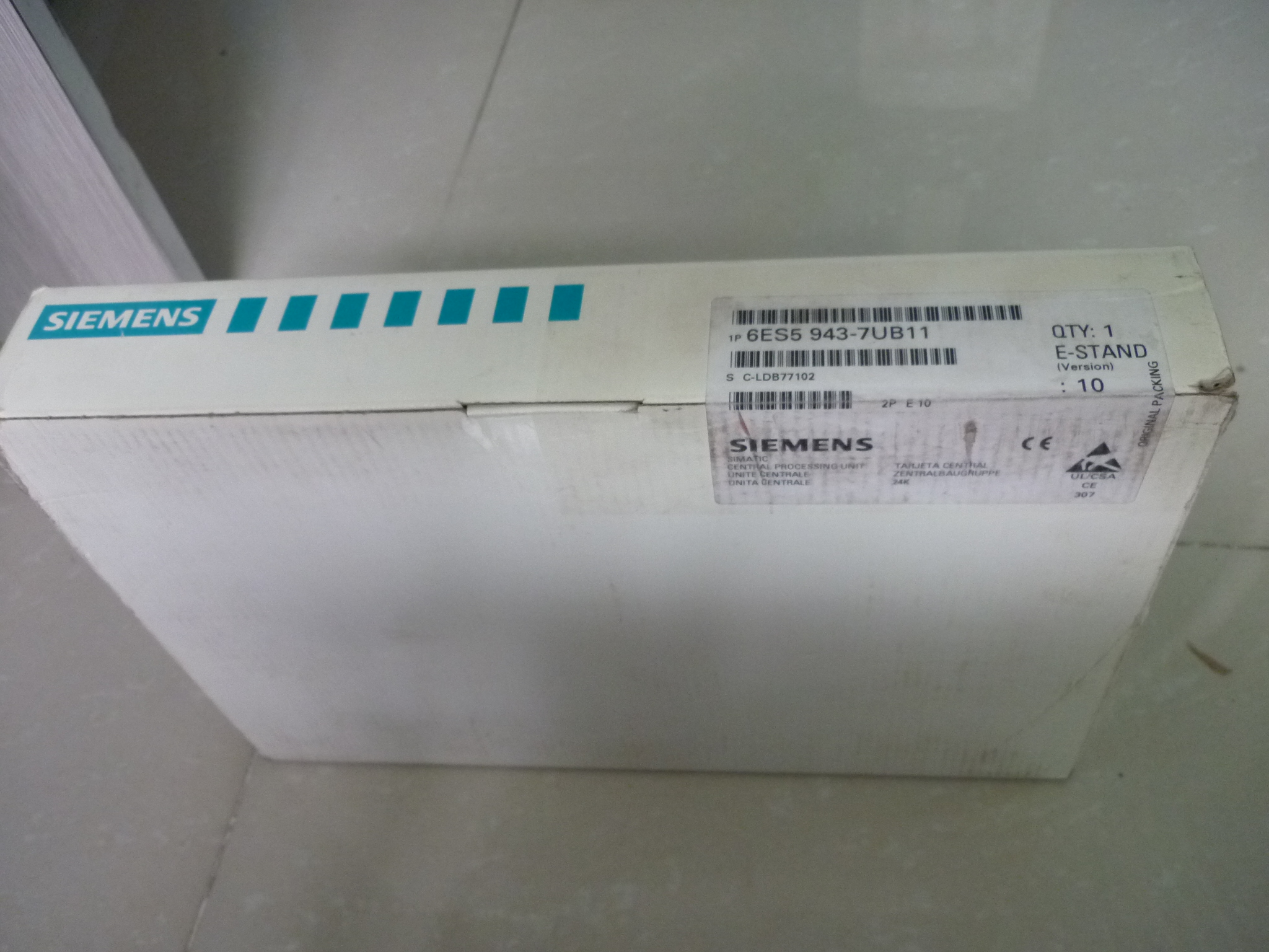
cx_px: 634
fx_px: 1136
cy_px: 476
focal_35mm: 31
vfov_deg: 45.4
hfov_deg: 58.4
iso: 400
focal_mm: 5.5
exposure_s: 1/20
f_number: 2.8
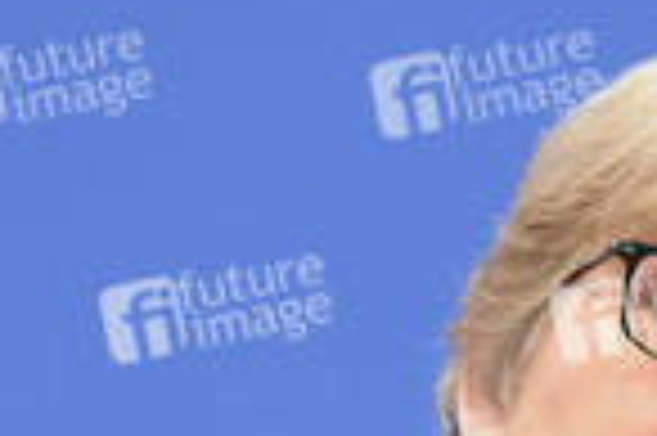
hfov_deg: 5.1
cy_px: 647
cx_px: 547
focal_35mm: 402
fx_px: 7328
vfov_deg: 3.4
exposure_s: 1/500
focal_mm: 130
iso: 5000
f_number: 5
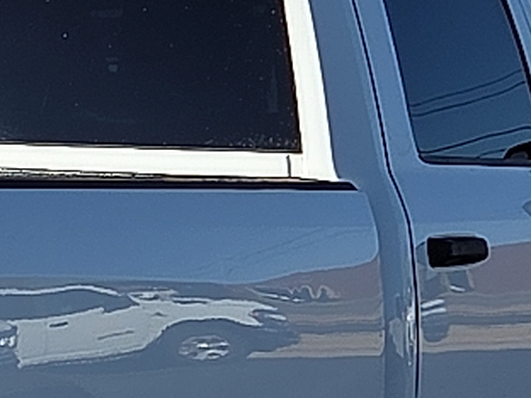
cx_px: -320
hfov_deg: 9.5
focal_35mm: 200
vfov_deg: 7.4
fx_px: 3068
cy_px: 344
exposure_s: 1/10000
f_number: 1.8
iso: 77
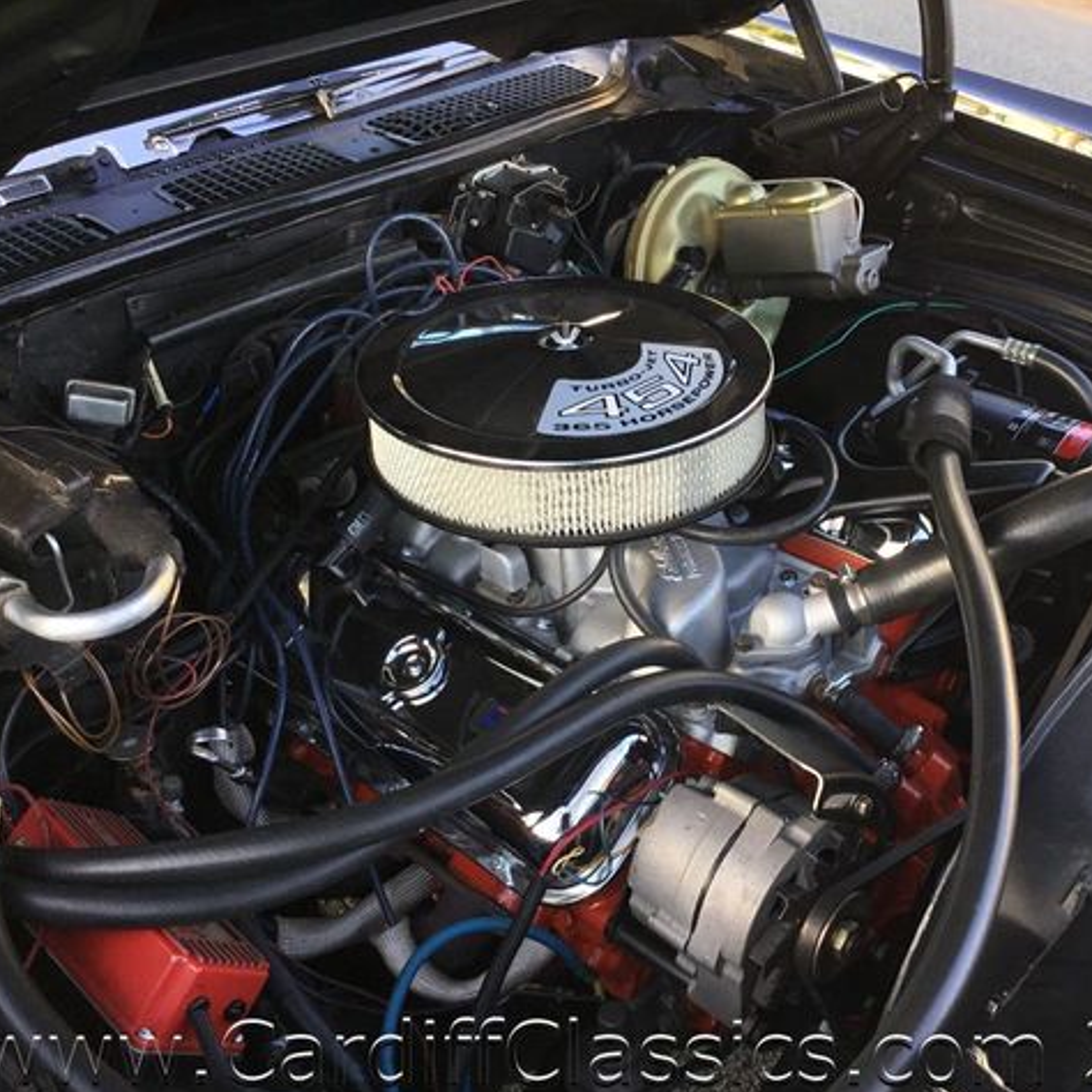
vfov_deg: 44.9
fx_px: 1321
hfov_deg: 44.8
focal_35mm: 37
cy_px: 551
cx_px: 638
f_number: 2.4
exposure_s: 1/120
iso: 40
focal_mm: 3.3
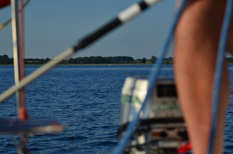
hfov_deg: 18.2
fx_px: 727
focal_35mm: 112
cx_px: 116
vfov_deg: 12.1
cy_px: 77
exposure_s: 1/8000
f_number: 4.5
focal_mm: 75
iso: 400
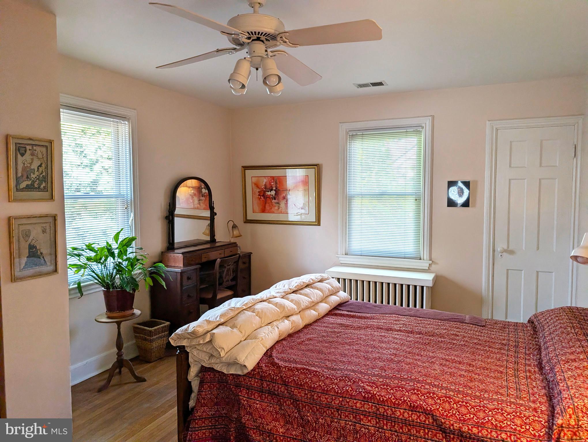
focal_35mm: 24
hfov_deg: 71.5
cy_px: 221
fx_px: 408
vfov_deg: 56.9
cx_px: 294
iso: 80
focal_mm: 6.9
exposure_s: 1/120
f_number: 1.68
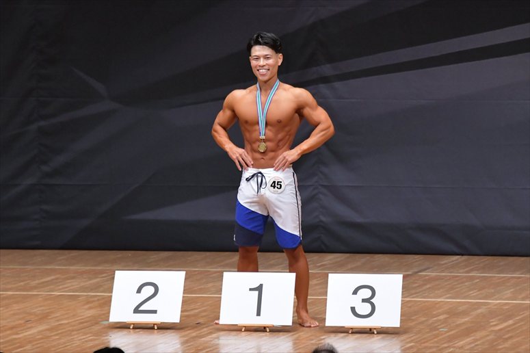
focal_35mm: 285
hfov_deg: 7.2
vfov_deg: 4.8
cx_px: 265
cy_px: 176
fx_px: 4194
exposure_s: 1/400
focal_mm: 190
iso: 6400
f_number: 5.6
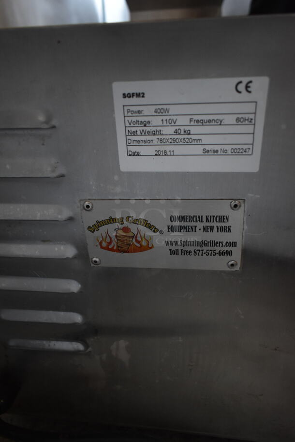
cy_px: 221
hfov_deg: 48.0
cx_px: 148
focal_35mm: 27
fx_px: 331
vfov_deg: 67.3
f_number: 3.5
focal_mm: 18
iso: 1250
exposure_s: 1/30
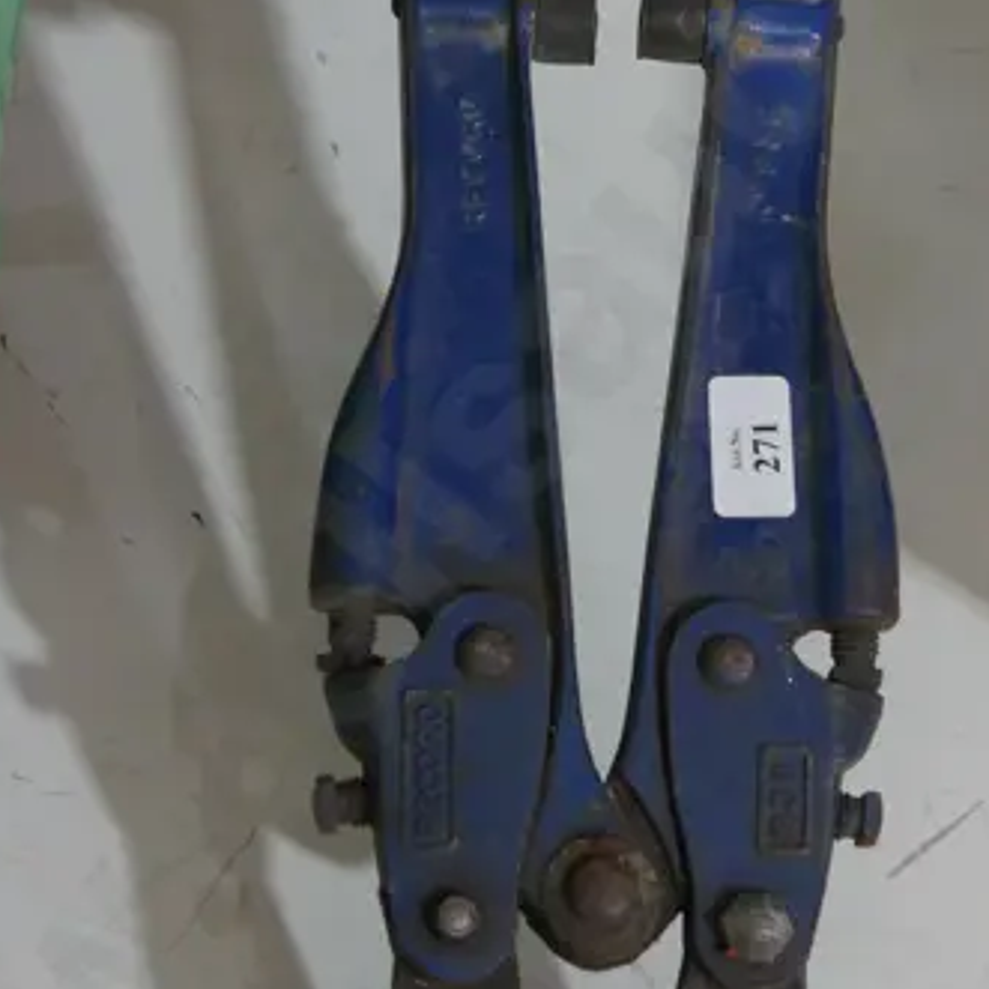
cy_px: 176
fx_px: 3362
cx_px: 692
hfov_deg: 16.7
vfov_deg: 16.6
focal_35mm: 104
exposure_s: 1/60
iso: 1000
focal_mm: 19
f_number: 4.1
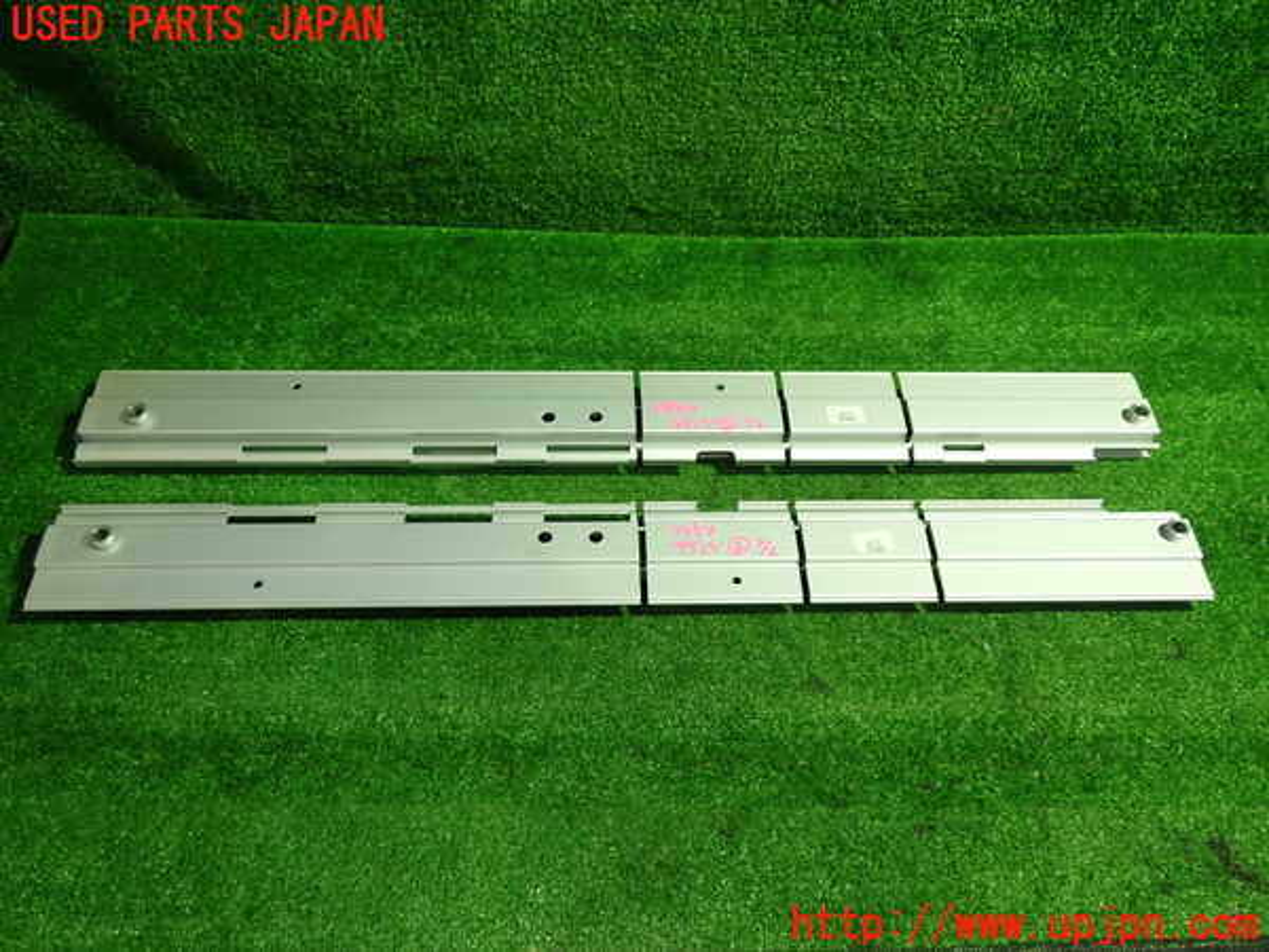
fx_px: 1100
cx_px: 634
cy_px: 476
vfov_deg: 46.8
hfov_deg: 60.0
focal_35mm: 30
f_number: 2.3
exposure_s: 1/30
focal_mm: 5.4
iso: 200
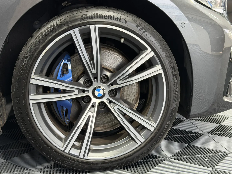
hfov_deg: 39.7
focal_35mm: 48
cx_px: 116
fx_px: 322
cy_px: 87
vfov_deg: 30.3
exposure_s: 1/50
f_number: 1.78
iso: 250
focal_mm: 6.76
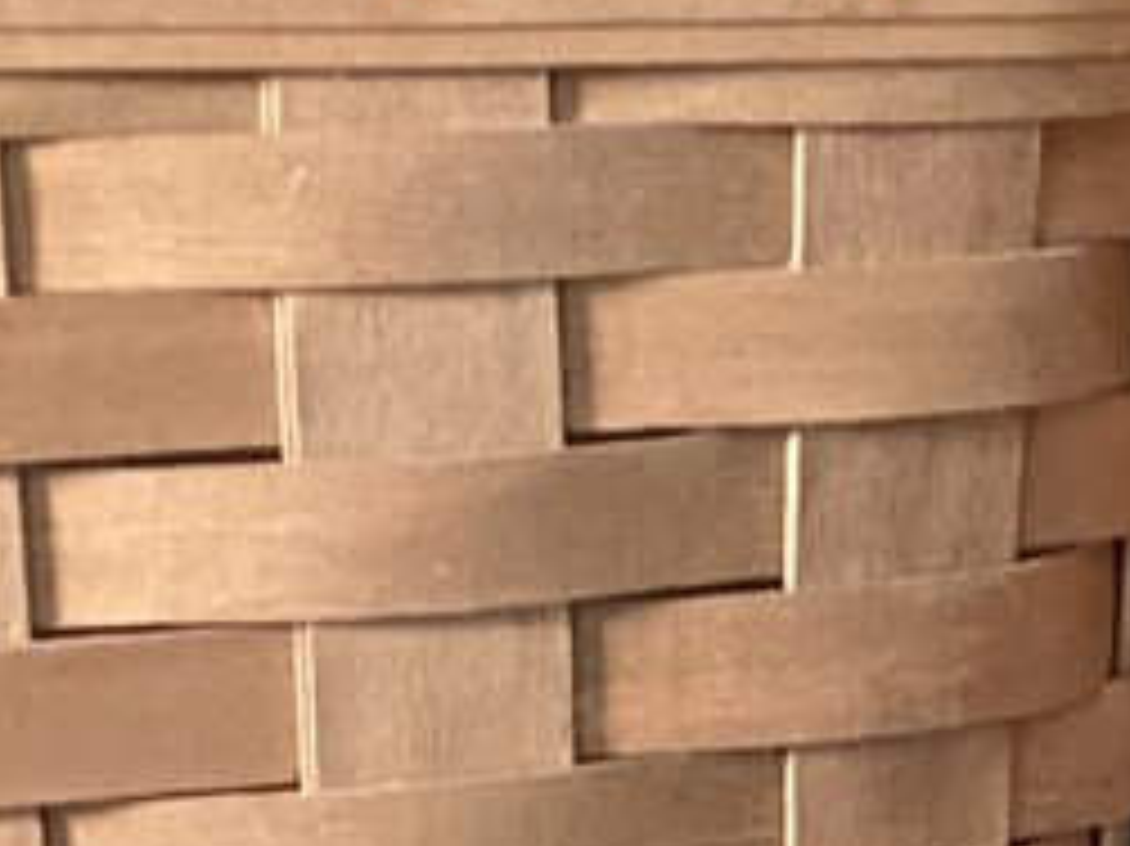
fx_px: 6101
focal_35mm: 187
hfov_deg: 10.5
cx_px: 1240
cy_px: 691
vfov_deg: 7.9
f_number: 2.4
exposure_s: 1/40
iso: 320
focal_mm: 3.3
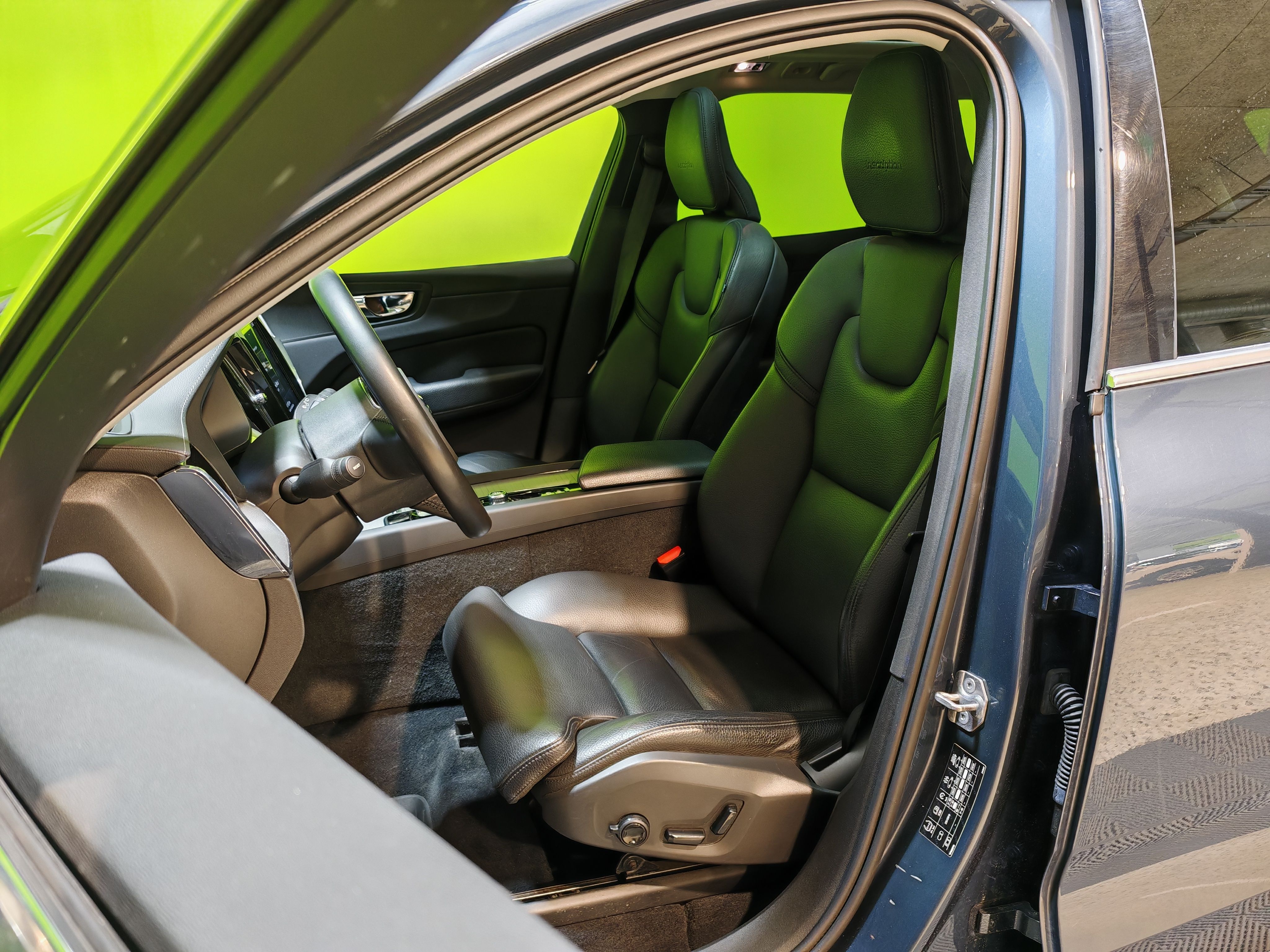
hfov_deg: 65.3
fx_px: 991
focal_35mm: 27
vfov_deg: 51.4
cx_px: 635
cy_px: 476
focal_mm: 6.83
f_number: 1.4
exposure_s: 1/50
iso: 64
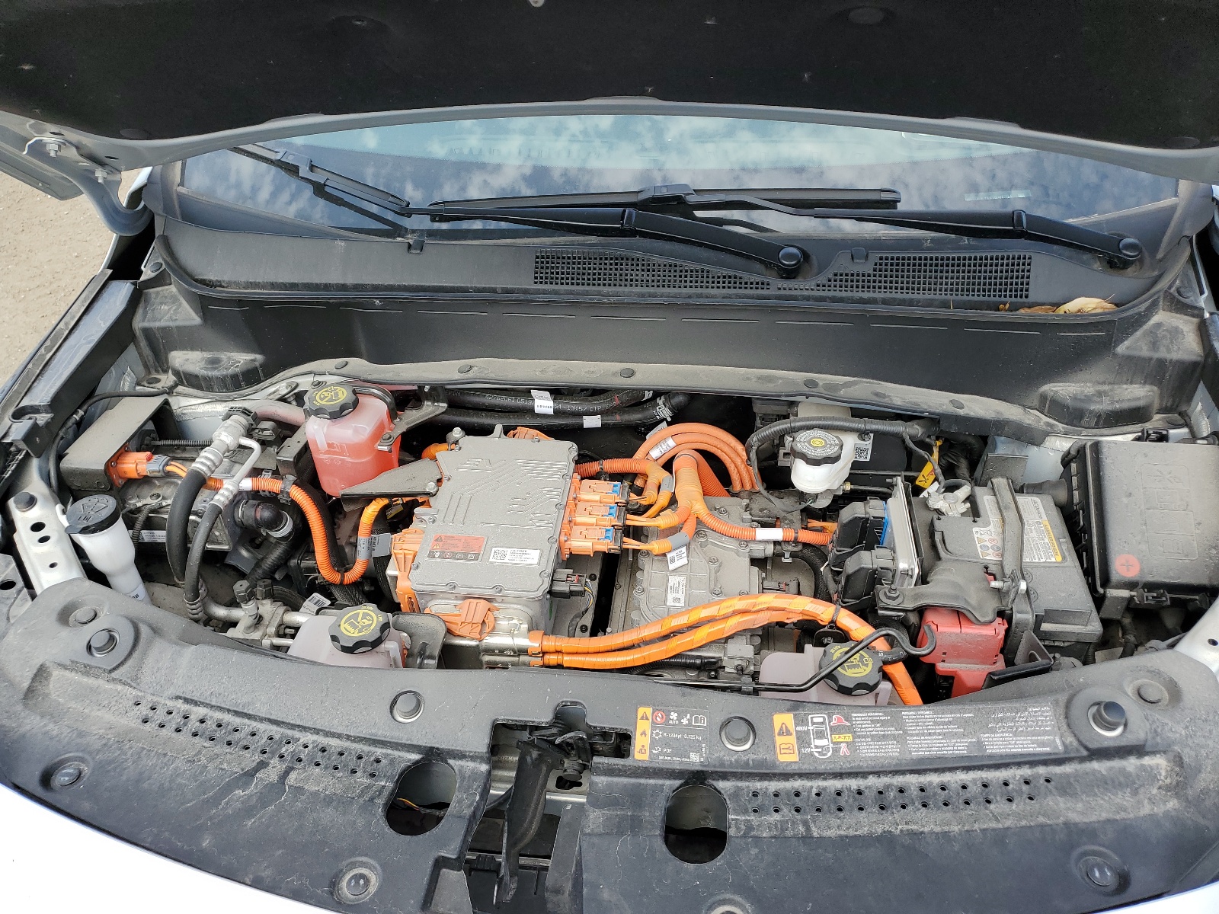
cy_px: 457
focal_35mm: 26
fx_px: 916
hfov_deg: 67.3
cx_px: 610
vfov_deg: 53.1
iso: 50
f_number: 1.5
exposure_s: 1/909
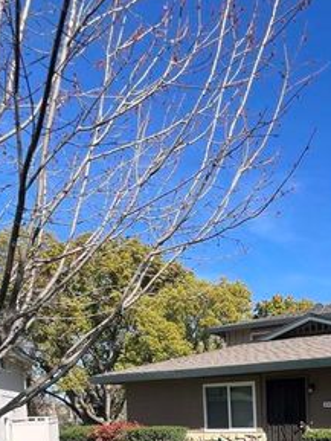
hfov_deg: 43.5
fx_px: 382
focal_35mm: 30
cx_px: 287
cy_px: 434
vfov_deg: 49.7
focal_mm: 1.57
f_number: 1.8
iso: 32
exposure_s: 1/727
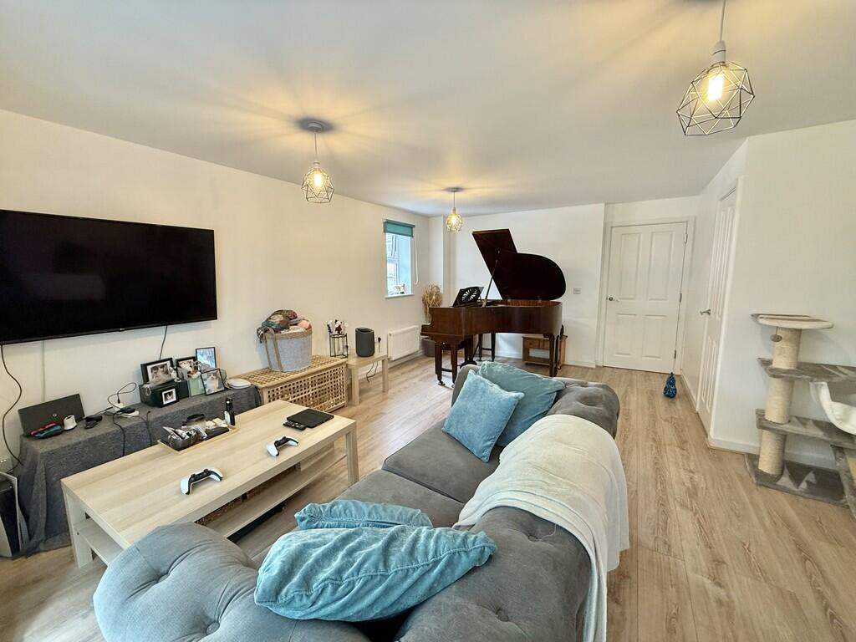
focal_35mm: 14
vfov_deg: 85.7
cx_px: 428
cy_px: 321
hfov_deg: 102.1
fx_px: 346
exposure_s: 1/50
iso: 320
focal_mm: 2.22
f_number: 2.2
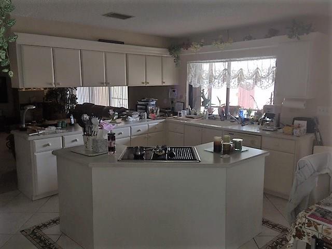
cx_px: 166
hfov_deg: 61.7
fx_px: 278
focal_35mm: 29
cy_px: 124
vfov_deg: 48.2
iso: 25
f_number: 2.2
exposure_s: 1/31
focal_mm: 4.15
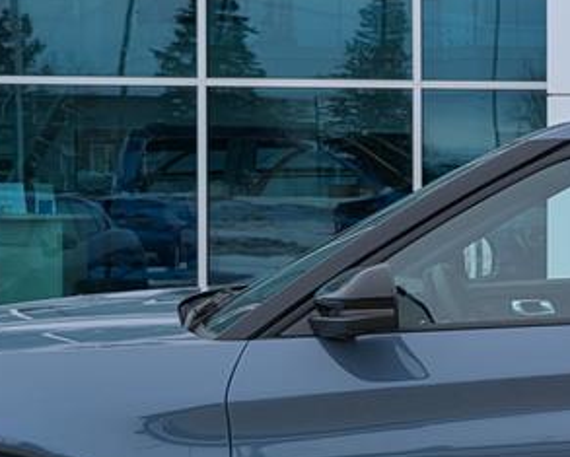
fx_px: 1722
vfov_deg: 15.1
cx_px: 713
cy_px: 231
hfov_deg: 17.7
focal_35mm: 102
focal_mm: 6.9
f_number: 1.68
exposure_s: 1/503
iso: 13
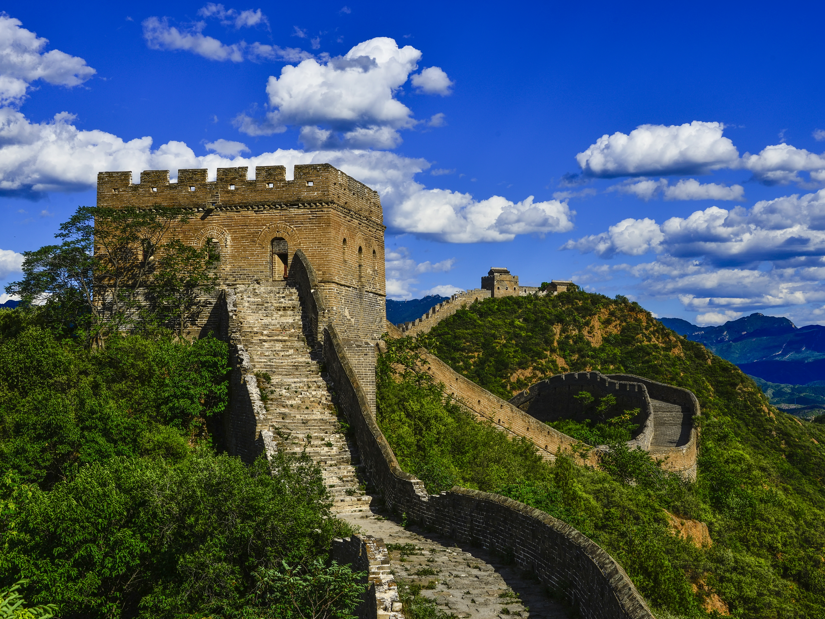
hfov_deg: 33.8
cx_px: 439
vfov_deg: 25.7
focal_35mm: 57
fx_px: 1358
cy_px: 311
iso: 100
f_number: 11
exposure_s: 1/400
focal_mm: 52
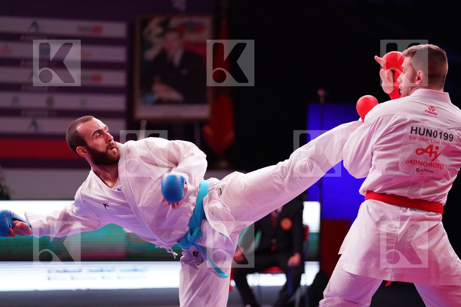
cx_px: 230
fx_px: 1729
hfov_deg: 15.2
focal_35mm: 135
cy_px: 154
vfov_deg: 10.2
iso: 6400
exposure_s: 1/1000
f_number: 2.8
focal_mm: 135
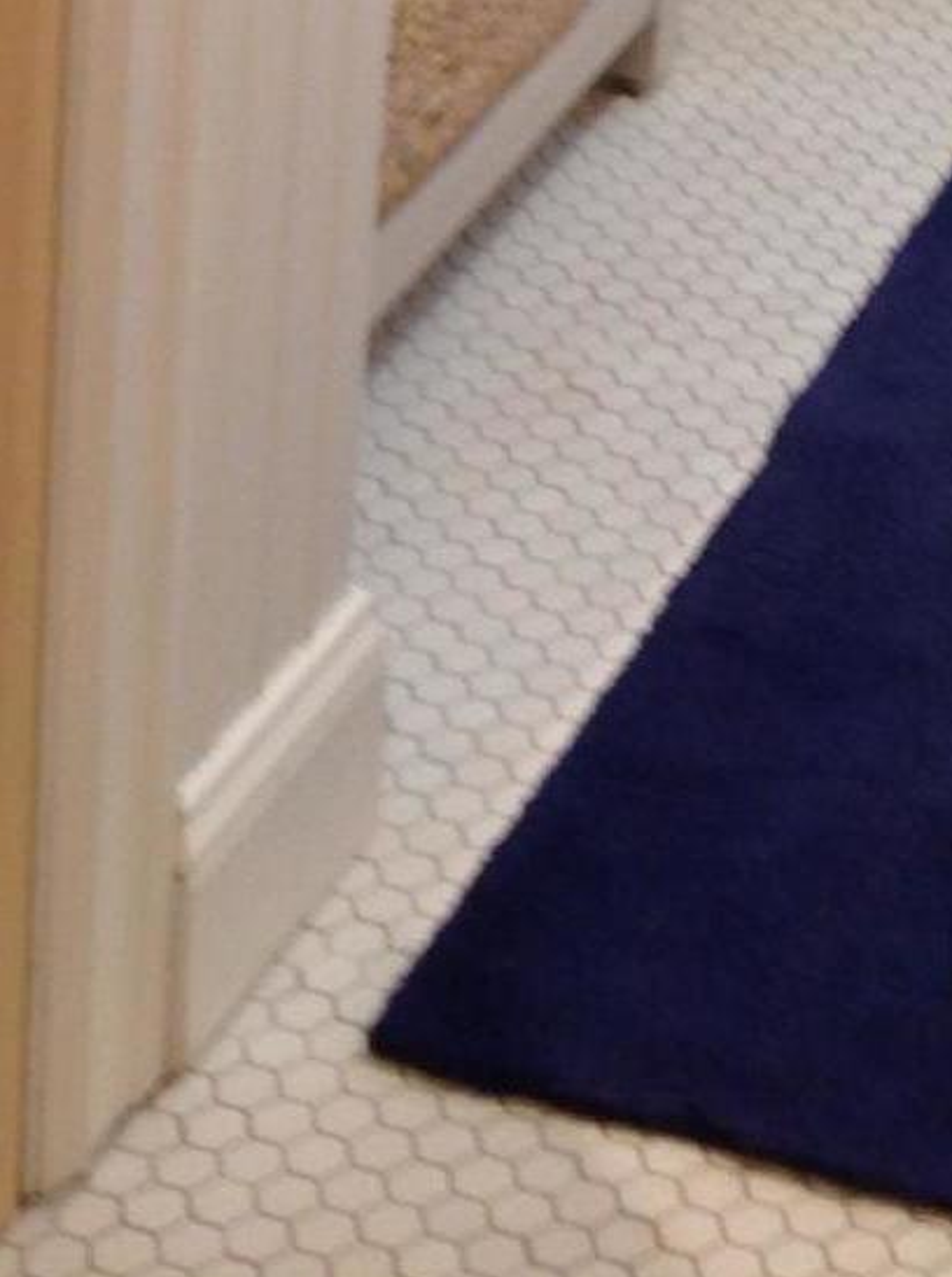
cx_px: 1254
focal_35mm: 128
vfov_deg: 13.8
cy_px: -1032
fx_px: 4710
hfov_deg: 11.2
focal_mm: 4.28
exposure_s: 1/17
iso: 50
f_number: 2.4
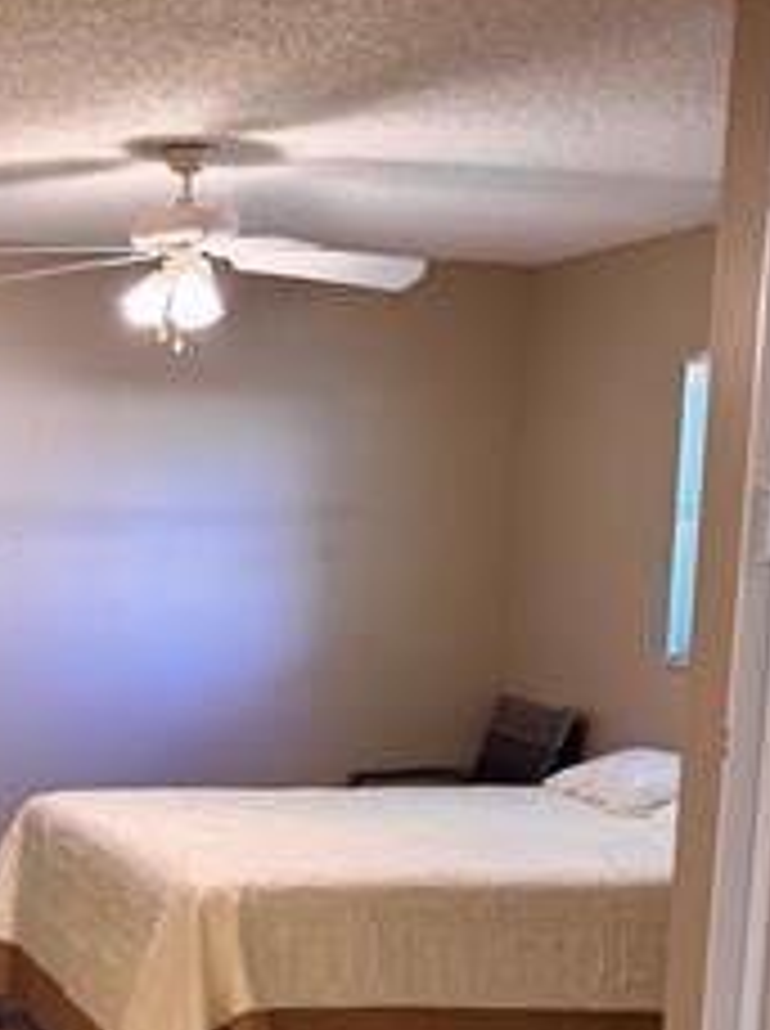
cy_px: 760
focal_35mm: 63
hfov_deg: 21.8
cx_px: -117
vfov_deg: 30.3
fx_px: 1874
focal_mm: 6.76
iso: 125
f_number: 1.78
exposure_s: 1/60
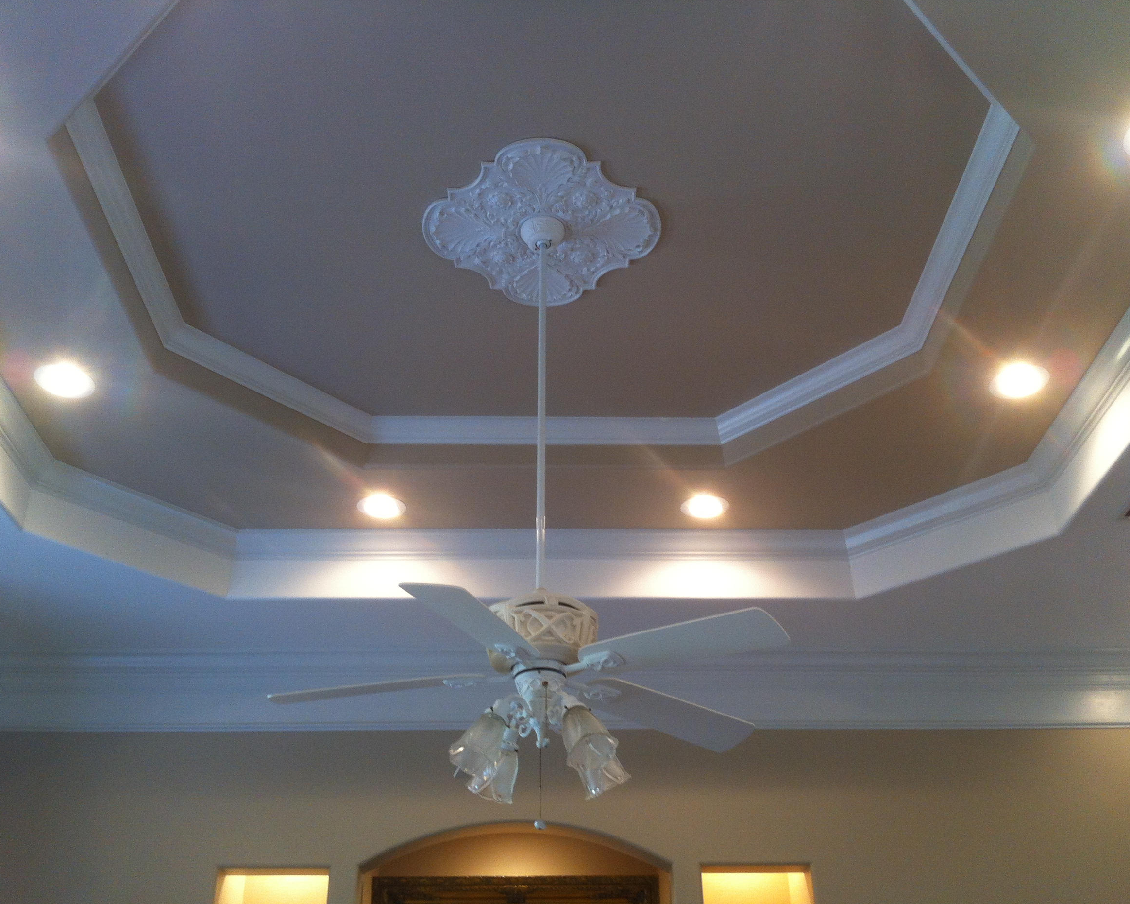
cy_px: 468
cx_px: 564
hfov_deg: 47.9
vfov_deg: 39.1
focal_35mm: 38
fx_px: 1271
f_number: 2.8
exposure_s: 1/17
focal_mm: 3.85
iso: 80
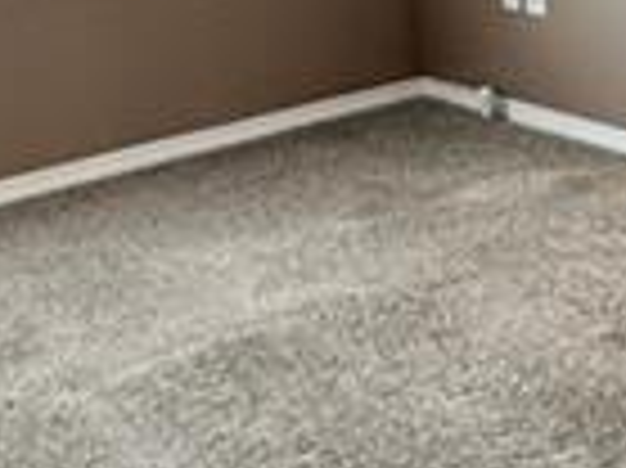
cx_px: 698
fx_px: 1861
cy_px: -148
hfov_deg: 18.3
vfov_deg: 13.8
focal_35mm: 103
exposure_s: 1/60
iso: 160
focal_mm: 2.22
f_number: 2.2
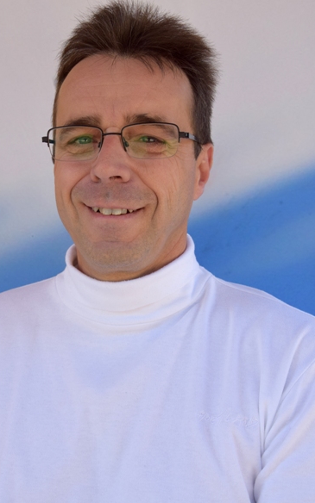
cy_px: 258
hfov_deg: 22.7
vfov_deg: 35.7
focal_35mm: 57
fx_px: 783
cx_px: 140
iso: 400
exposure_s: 1/250
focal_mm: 34
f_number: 8
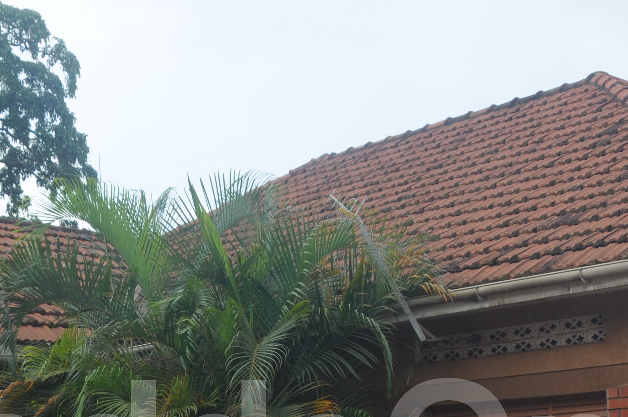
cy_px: 447
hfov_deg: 28.7
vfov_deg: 18.7
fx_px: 1220
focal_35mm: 70
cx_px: 211
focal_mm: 20
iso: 200
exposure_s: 1/250
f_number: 8
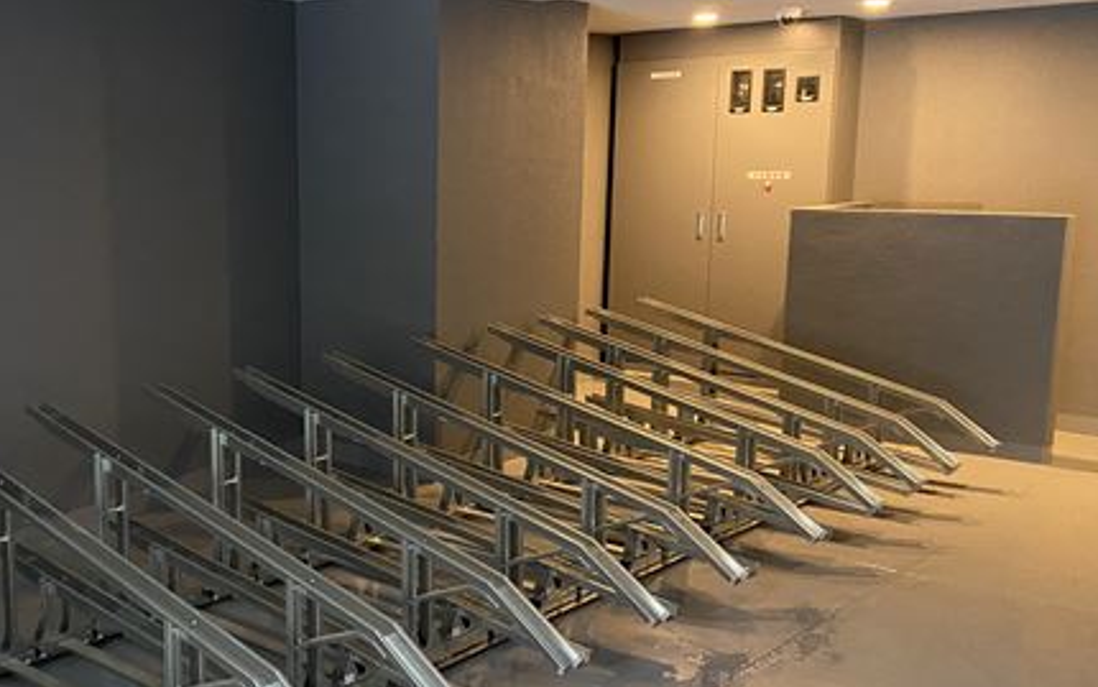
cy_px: 404
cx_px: 324
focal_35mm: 41
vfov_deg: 31.2
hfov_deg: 47.0
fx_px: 1227
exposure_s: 1/25
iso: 640
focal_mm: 4.25
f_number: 1.8
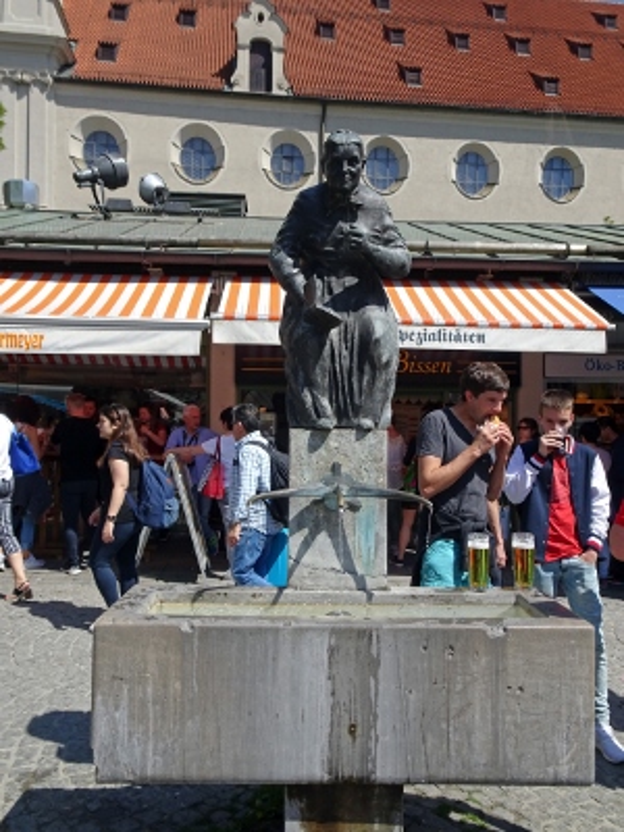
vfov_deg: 61.7
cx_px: 312
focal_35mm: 29
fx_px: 697
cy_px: 416
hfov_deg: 48.2
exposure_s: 1/800
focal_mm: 4.92
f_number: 3.5
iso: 80
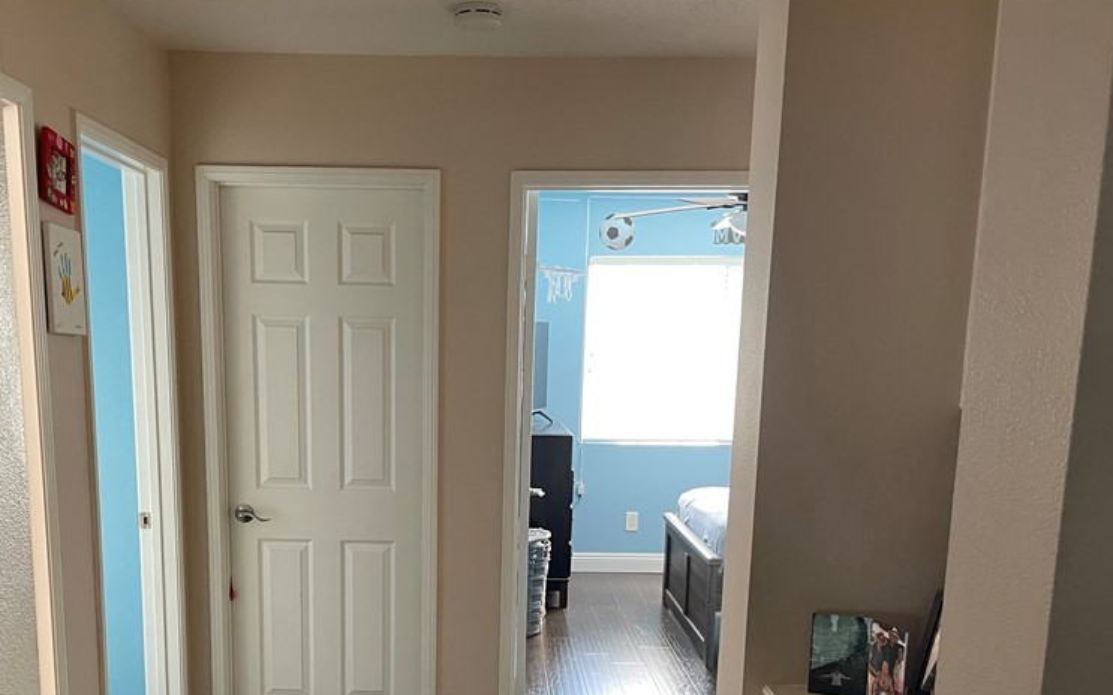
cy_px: 565
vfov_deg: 32.6
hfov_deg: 51.3
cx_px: 455
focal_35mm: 38
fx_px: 1152
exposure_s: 1/60
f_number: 1.6
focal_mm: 4.2
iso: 200
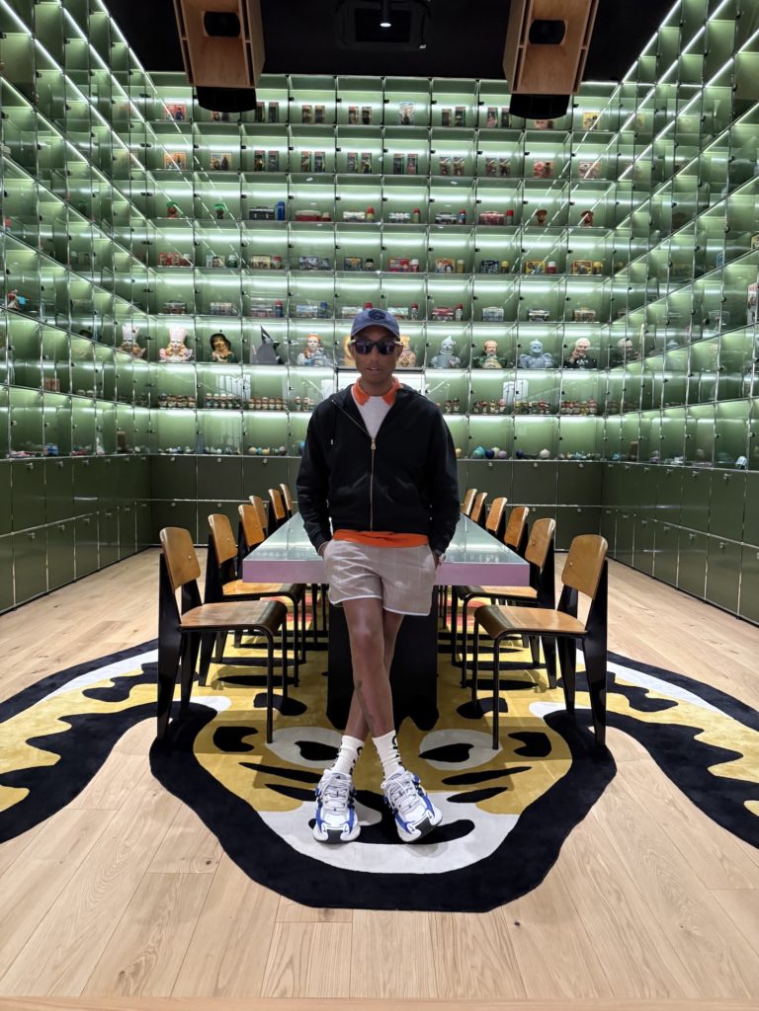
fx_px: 702
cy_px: 506
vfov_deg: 71.6
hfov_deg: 56.8
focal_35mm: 24
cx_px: 380
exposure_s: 1/50
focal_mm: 6.76
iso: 640
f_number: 1.78
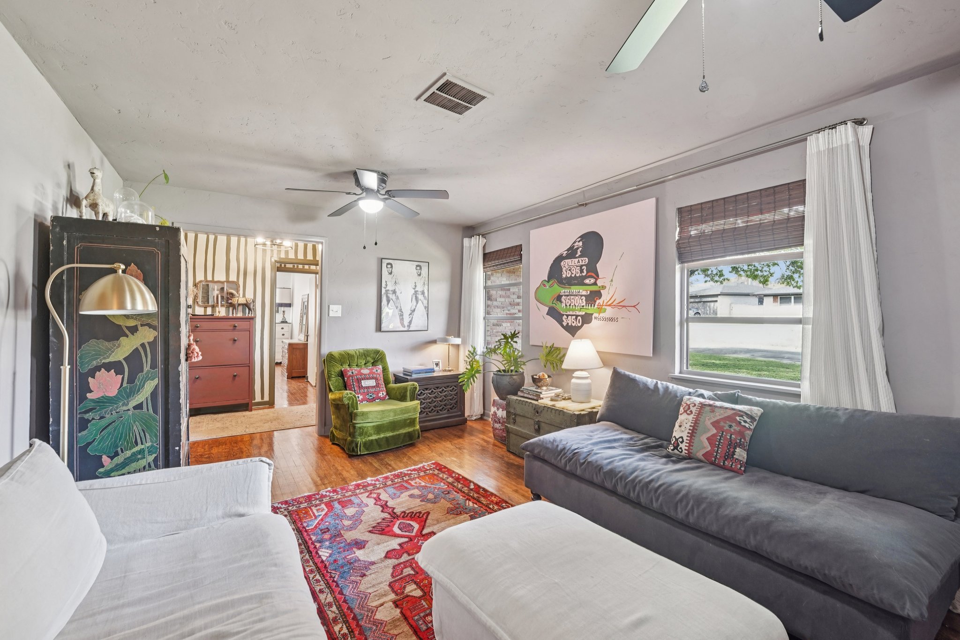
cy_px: 320
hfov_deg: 104.3
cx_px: 480
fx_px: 373
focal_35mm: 14
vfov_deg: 81.2
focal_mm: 14
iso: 400
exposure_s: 1/2.5
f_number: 8
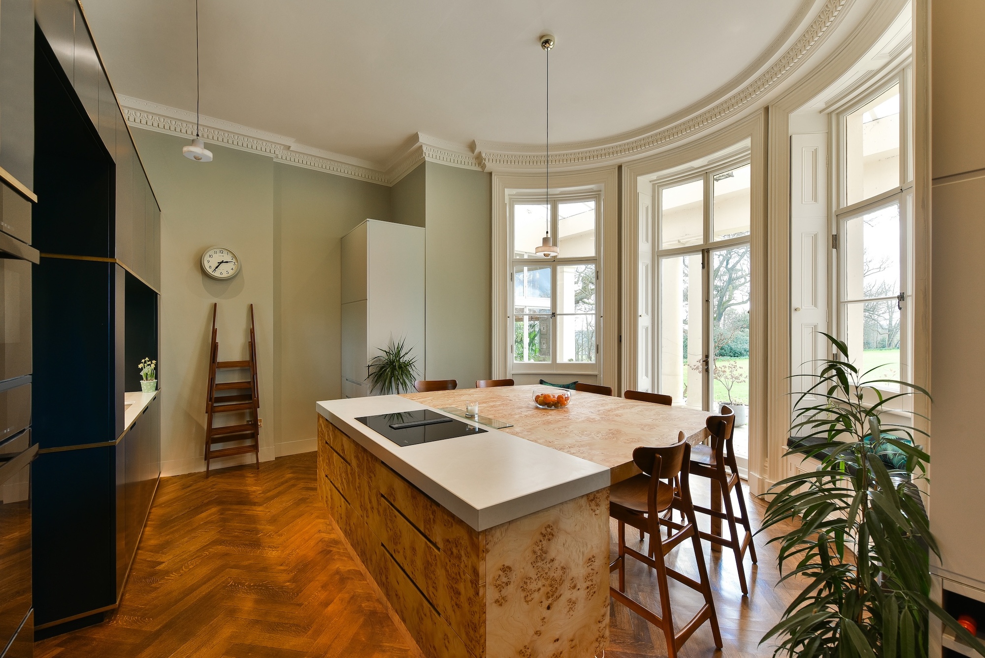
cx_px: 492
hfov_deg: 100.4
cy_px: 329
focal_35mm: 15
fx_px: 411
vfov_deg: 77.4
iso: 200
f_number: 8
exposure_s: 1/25
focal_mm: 15
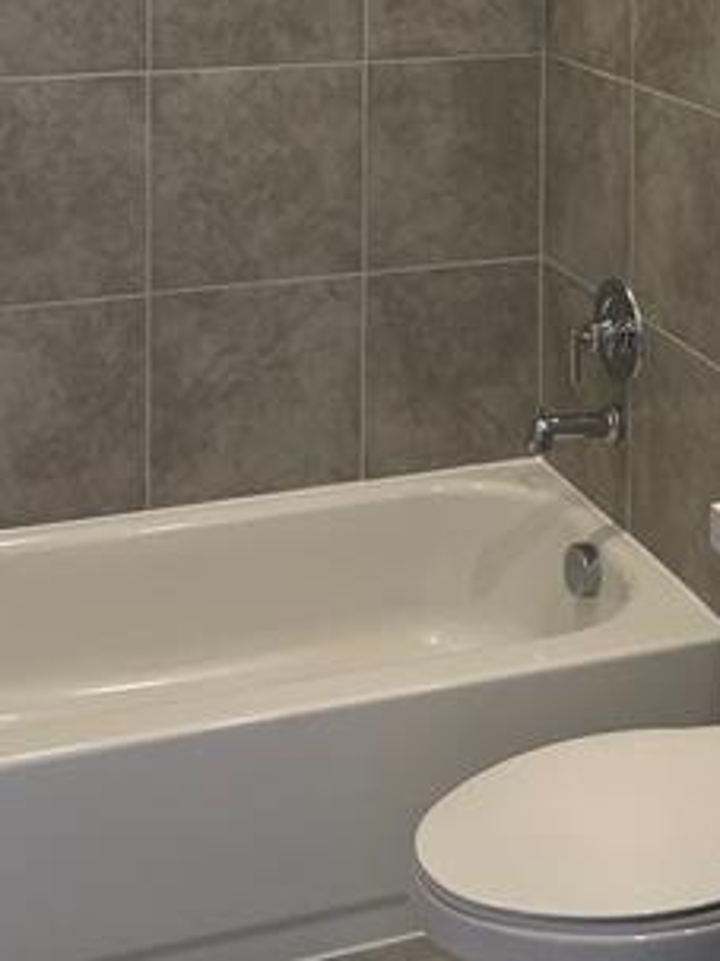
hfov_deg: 22.1
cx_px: 482
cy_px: -54
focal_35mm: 66
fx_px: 1832
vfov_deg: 27.3
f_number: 1.6
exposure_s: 1/120
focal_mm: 4.2
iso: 100
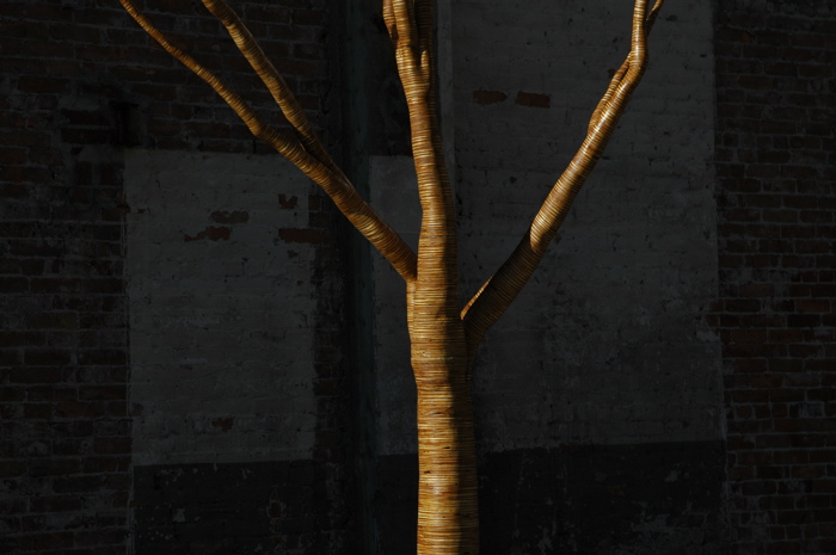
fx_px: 2714
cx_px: 418
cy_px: 278
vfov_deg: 11.7
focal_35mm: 117
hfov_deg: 17.5
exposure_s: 1/1250
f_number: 6.3
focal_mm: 78
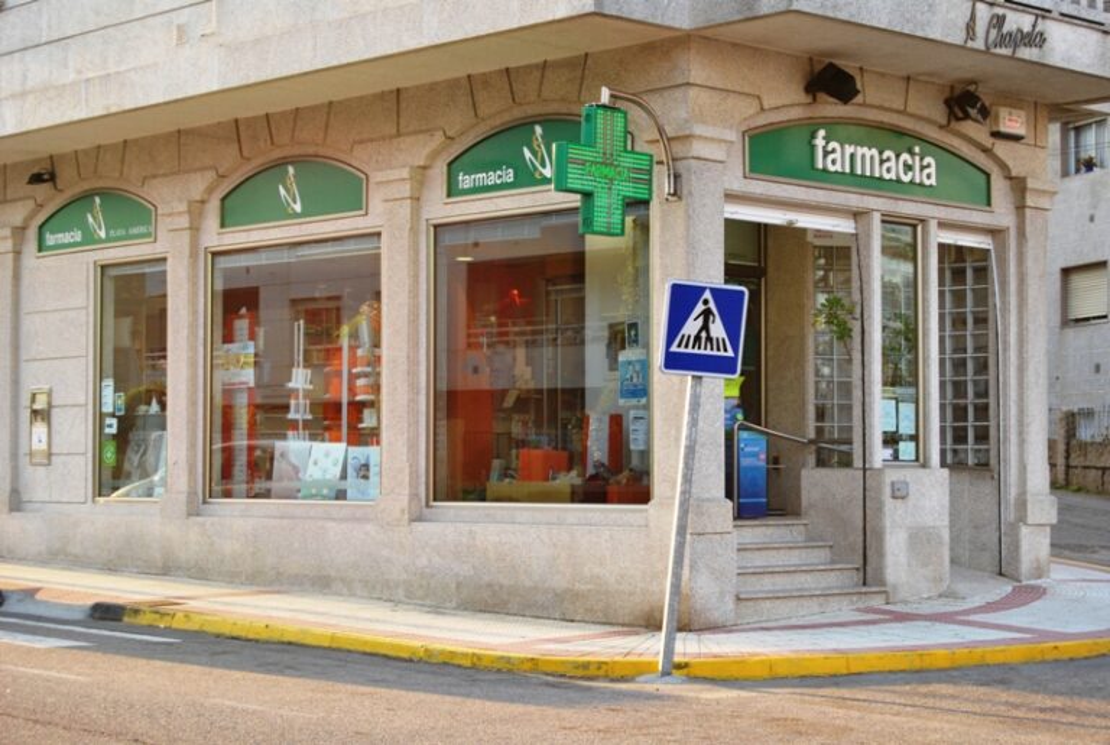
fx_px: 2224
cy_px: 372
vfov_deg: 19.0
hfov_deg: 28.0
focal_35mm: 72
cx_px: 555
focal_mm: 48
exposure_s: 1/100
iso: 400
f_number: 9
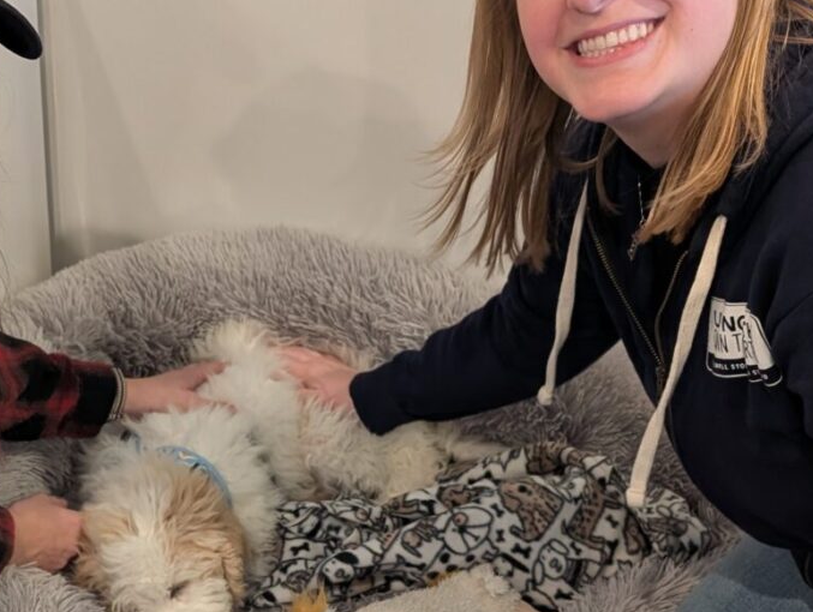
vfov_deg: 23.1
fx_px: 1458
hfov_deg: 30.8
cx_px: 245
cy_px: 551
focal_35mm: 62
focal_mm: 6.9
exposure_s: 1/60
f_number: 1.68
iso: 584
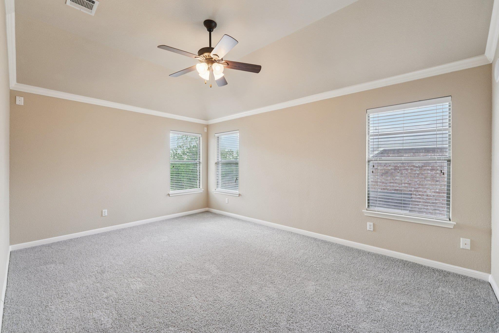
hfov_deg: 104.3
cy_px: 166
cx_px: 250
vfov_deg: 81.2
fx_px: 194
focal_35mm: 14
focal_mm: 14
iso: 400
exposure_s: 1/20
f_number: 8
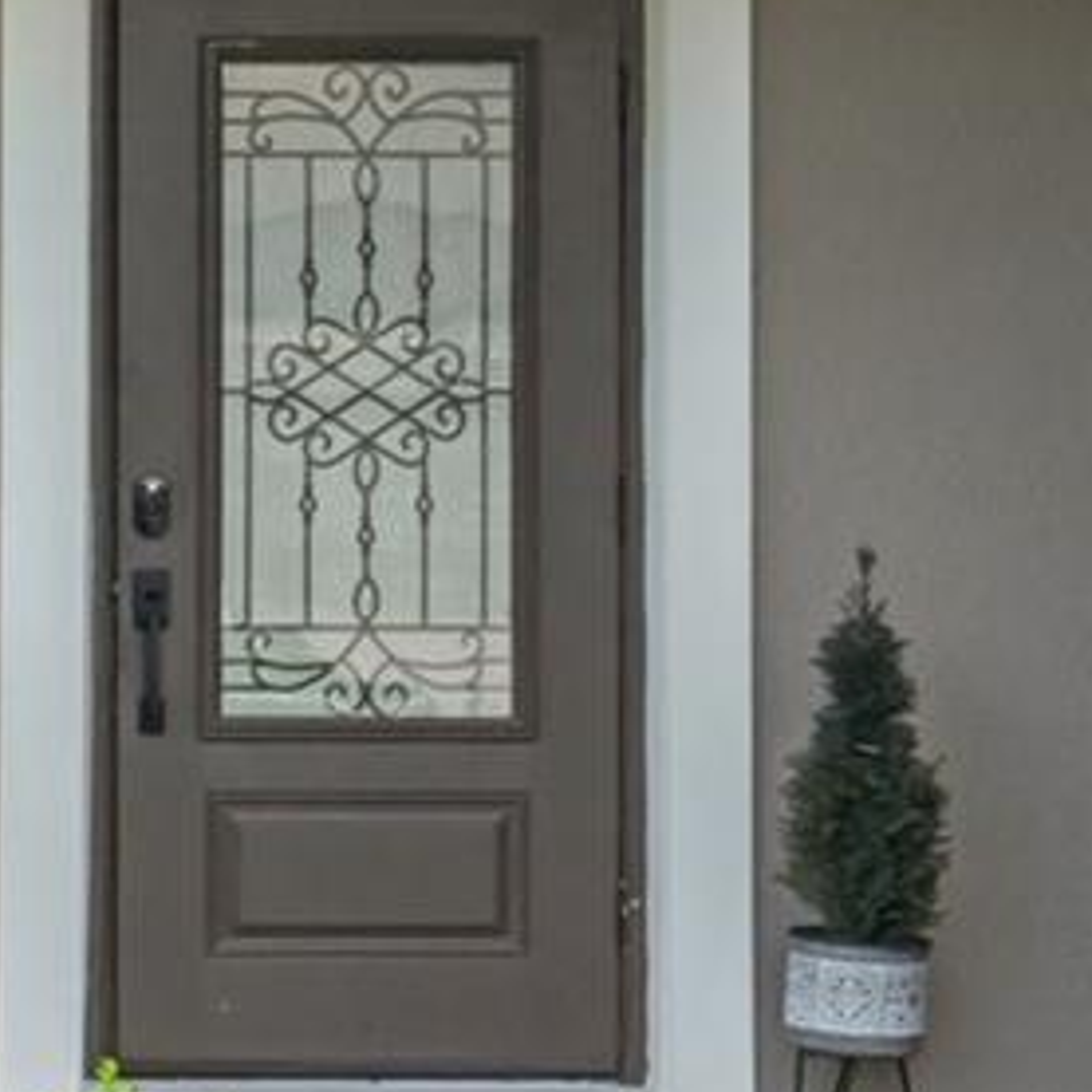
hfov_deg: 11.5
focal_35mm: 147
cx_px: -390
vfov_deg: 11.9
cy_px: 505
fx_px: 5246
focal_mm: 20
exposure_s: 1/400
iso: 400
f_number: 7.1
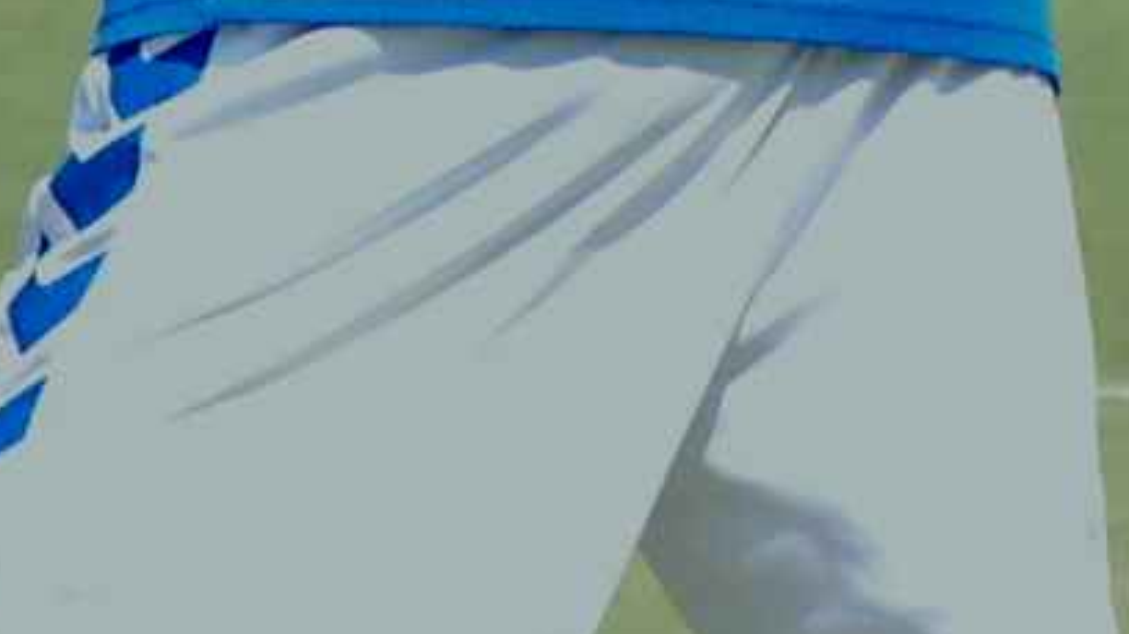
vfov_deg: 1.7
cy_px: -233
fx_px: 21124
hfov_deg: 3.1
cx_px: 515
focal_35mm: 706
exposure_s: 1/1600
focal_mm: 110
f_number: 10
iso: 1600
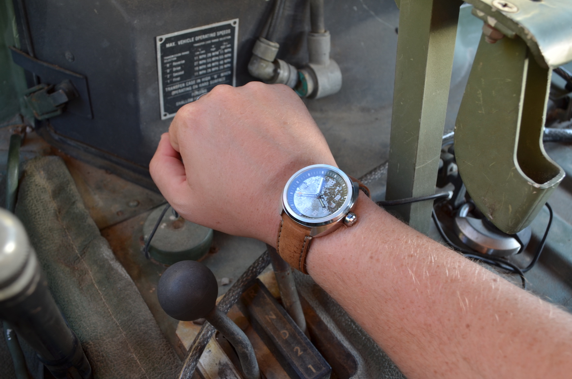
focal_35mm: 33
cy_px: 190
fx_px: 523
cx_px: 286
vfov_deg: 39.8
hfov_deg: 57.3
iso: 100
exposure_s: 1/10
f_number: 6.3
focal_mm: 22
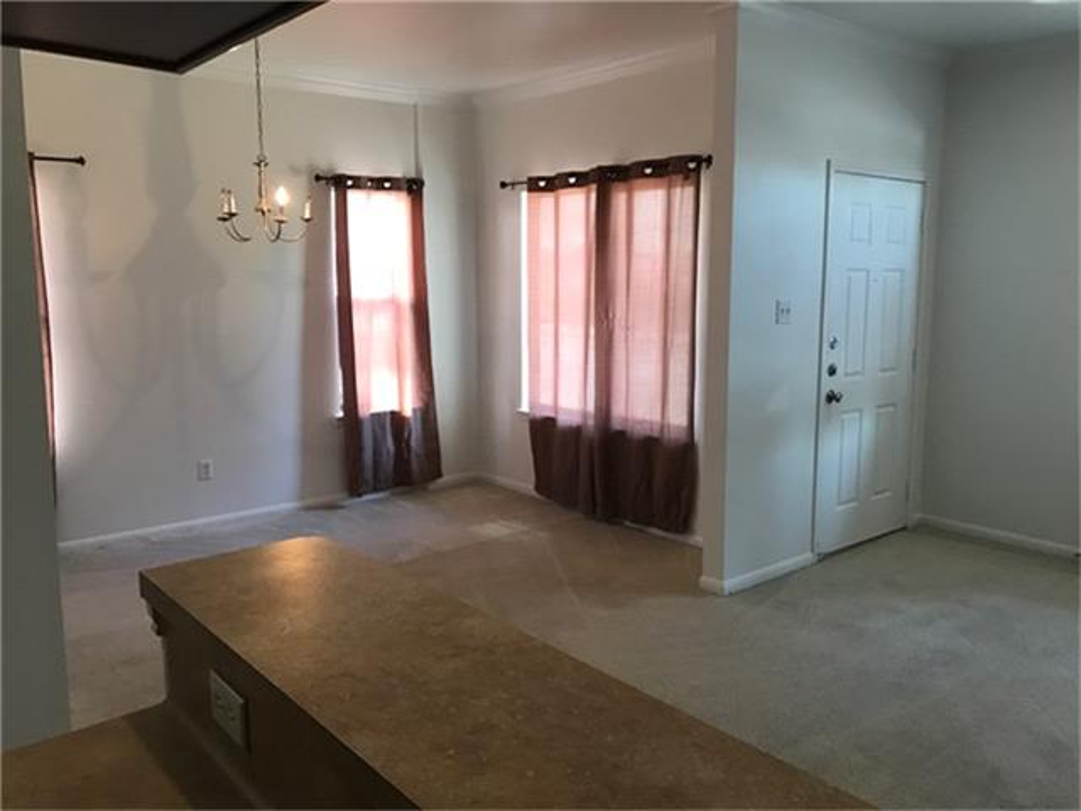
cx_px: 540
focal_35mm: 28
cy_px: 406
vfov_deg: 49.7
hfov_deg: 63.4
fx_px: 874
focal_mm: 3.99
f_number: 1.8
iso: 40
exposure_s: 1/17
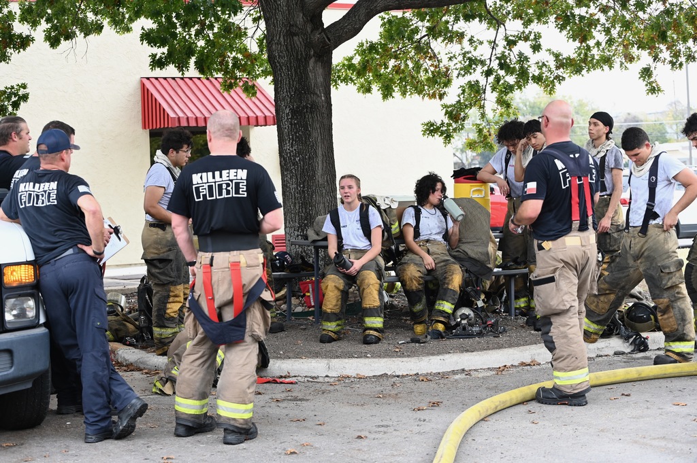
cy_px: 232
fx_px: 1354
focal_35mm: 70
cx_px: 348
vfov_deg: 19.4
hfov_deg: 28.9
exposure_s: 1/500
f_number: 4.5
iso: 1000
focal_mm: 70
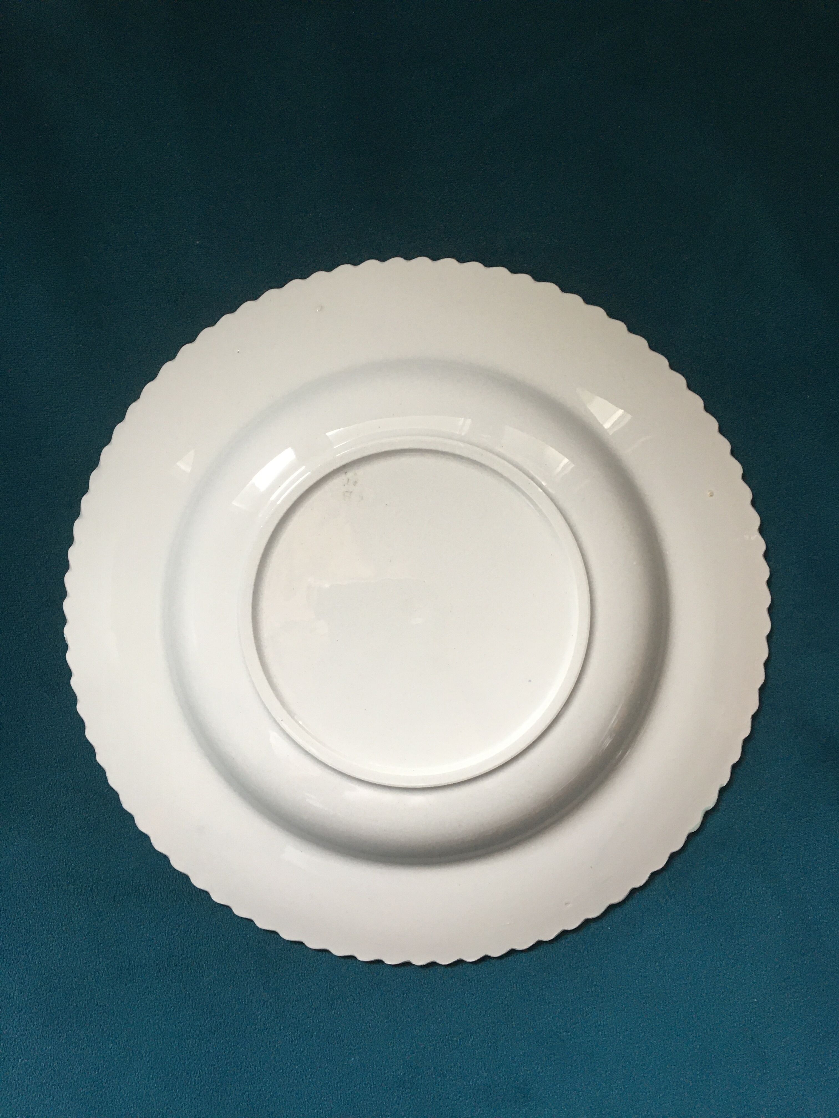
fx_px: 937
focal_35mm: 29
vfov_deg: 61.7
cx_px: 420
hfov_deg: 48.2
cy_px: 559
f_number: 2.2
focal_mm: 4.15
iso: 100
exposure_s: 1/33
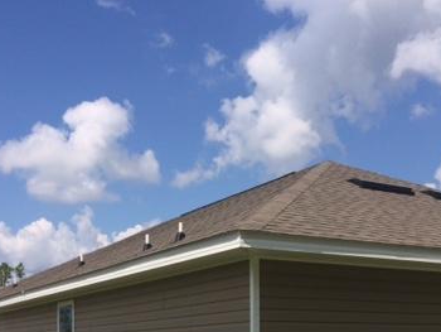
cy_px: 302
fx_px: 676
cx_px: 248
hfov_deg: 36.1
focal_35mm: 53
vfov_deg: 26.6
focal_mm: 4.15
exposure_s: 1/3165
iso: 32
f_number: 2.2
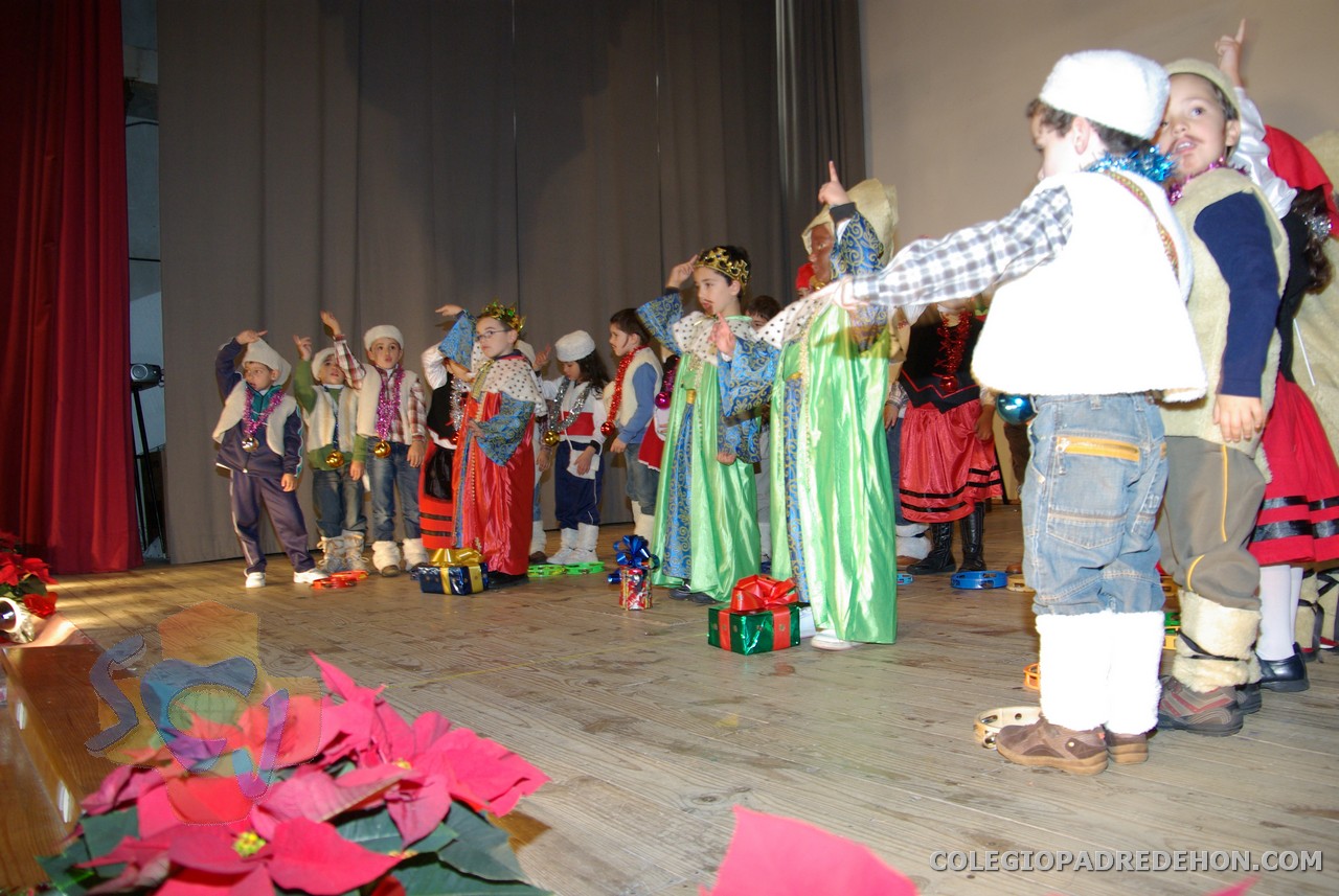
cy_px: 448
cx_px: 670
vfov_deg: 48.1
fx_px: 1006
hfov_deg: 67.3
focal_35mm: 27
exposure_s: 1/30
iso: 400
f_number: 4.5
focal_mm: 18
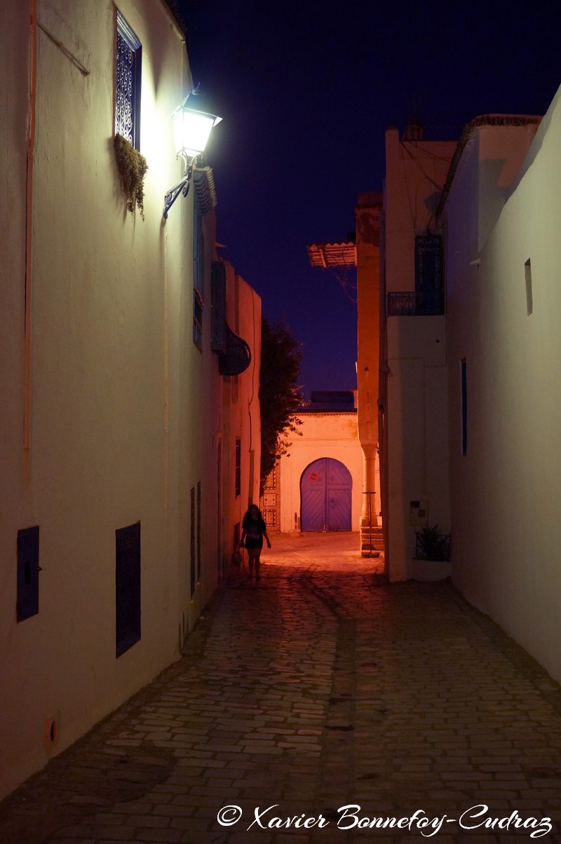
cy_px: 422
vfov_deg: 43.6
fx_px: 1054
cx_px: 280
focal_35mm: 45
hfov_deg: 29.8
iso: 1600
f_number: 5
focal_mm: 30
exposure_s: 1/10
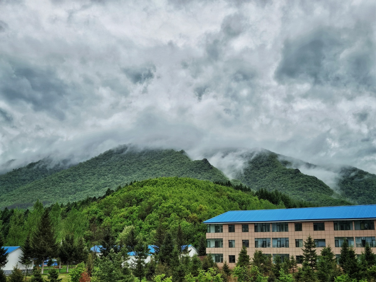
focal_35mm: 44
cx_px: 188
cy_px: 141
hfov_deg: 42.9
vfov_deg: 32.9
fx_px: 478
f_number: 1.9
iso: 50
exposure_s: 1/931
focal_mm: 6.71
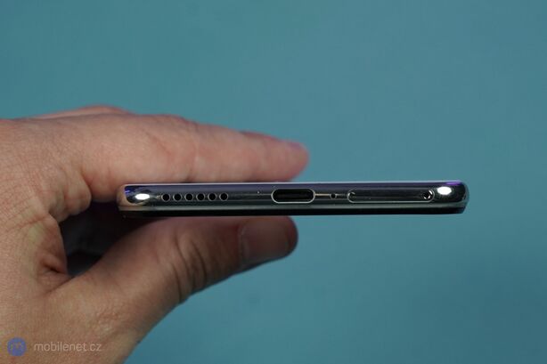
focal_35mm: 46
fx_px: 699
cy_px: 182
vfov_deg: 29.2
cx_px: 274
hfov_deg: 42.8
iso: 1000
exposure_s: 1/125
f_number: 7.1
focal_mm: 46
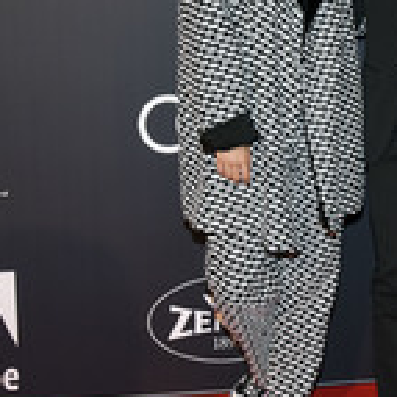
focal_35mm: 83
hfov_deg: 19.9
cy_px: 119
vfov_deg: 20.8
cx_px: 440
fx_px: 1077
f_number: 6.3
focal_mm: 31
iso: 1000
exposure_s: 1/100
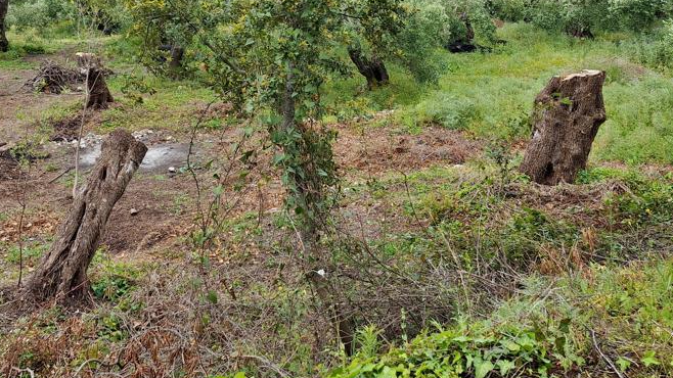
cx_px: 311
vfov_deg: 29.0
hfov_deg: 51.6
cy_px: 29
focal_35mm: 39
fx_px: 696
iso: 40
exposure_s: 1/987
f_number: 1.8
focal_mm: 5.54
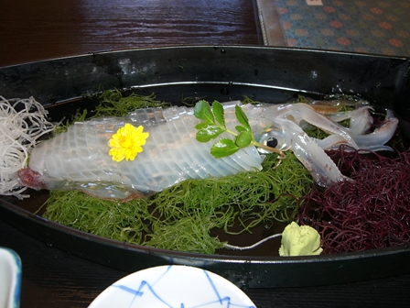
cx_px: 205
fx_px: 450
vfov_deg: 37.7
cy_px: 154
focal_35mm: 38
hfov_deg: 49.0
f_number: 2.7
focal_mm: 6.2
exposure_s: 1/60
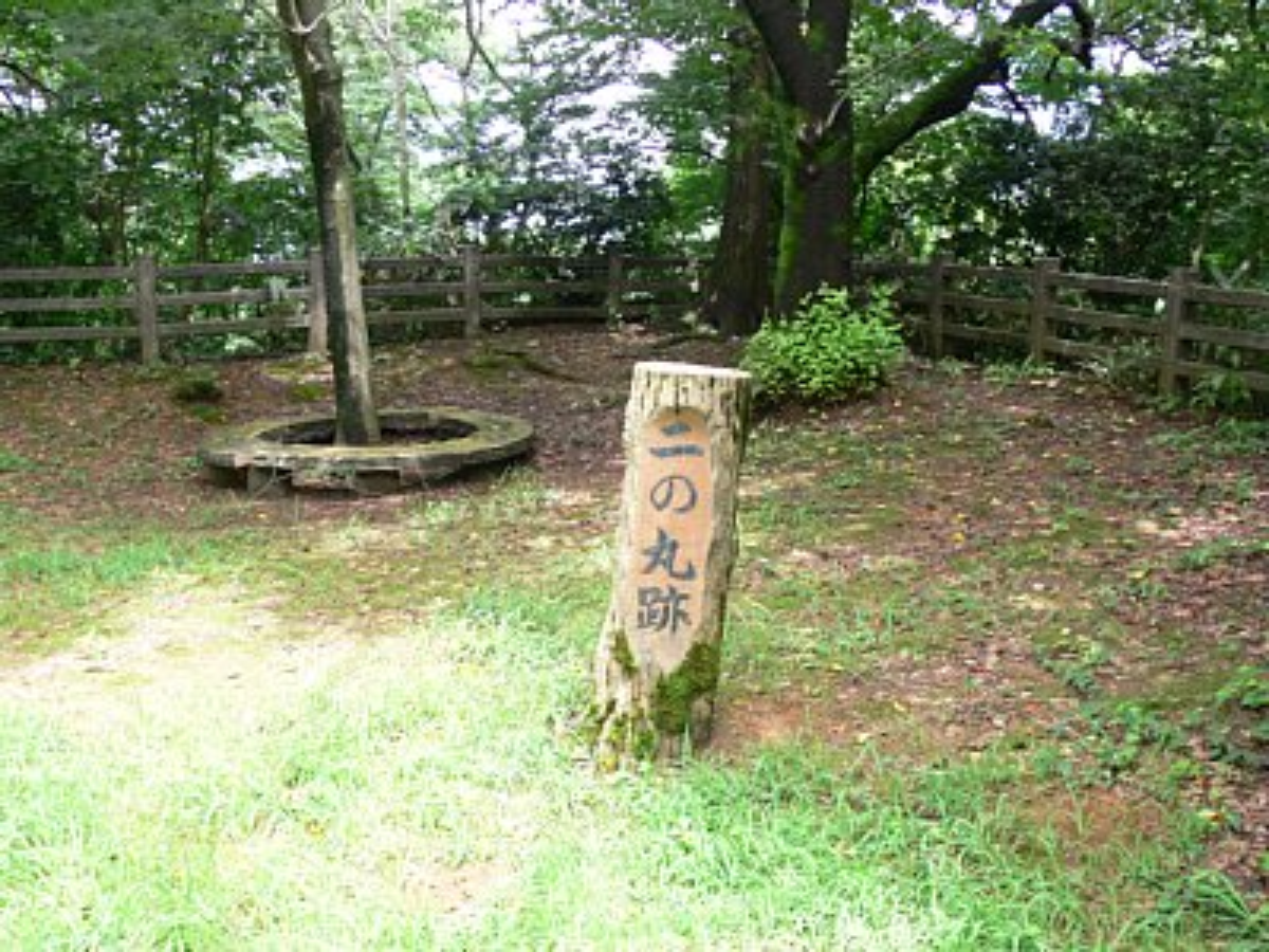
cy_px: 476
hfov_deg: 52.6
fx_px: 1283
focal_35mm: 35
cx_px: 634
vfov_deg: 40.7
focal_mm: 7.4
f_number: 3.2
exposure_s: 1/50
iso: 80
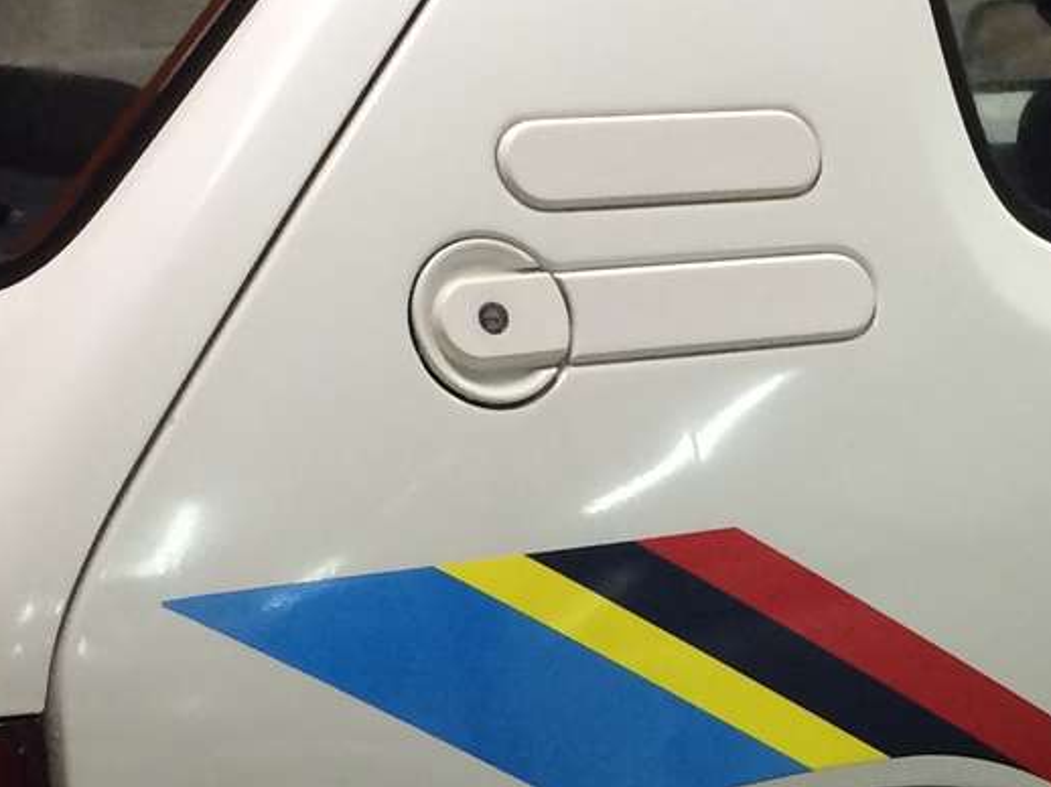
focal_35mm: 112
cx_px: 968
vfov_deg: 13.1
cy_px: 655
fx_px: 3399
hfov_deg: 17.3
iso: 80
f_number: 2.2
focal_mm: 4.15
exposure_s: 1/33
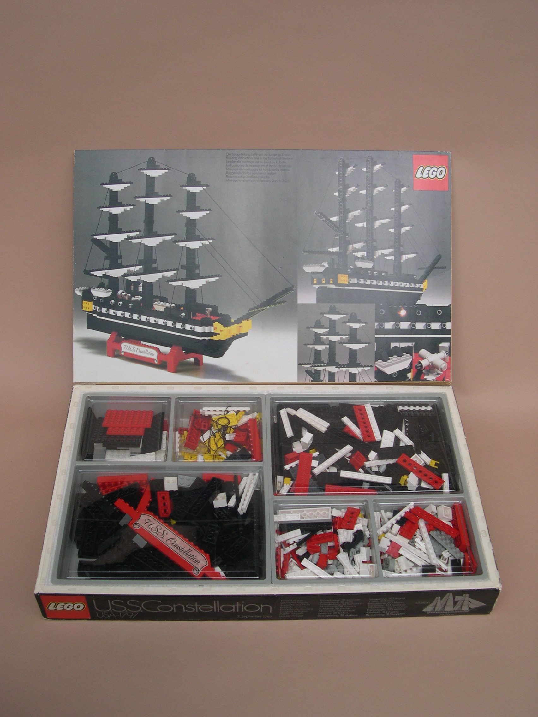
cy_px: 358
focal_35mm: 38
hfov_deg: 37.7
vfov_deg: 49.0
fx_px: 787
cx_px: 269
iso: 100
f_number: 7.6
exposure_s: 1/103
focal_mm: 8
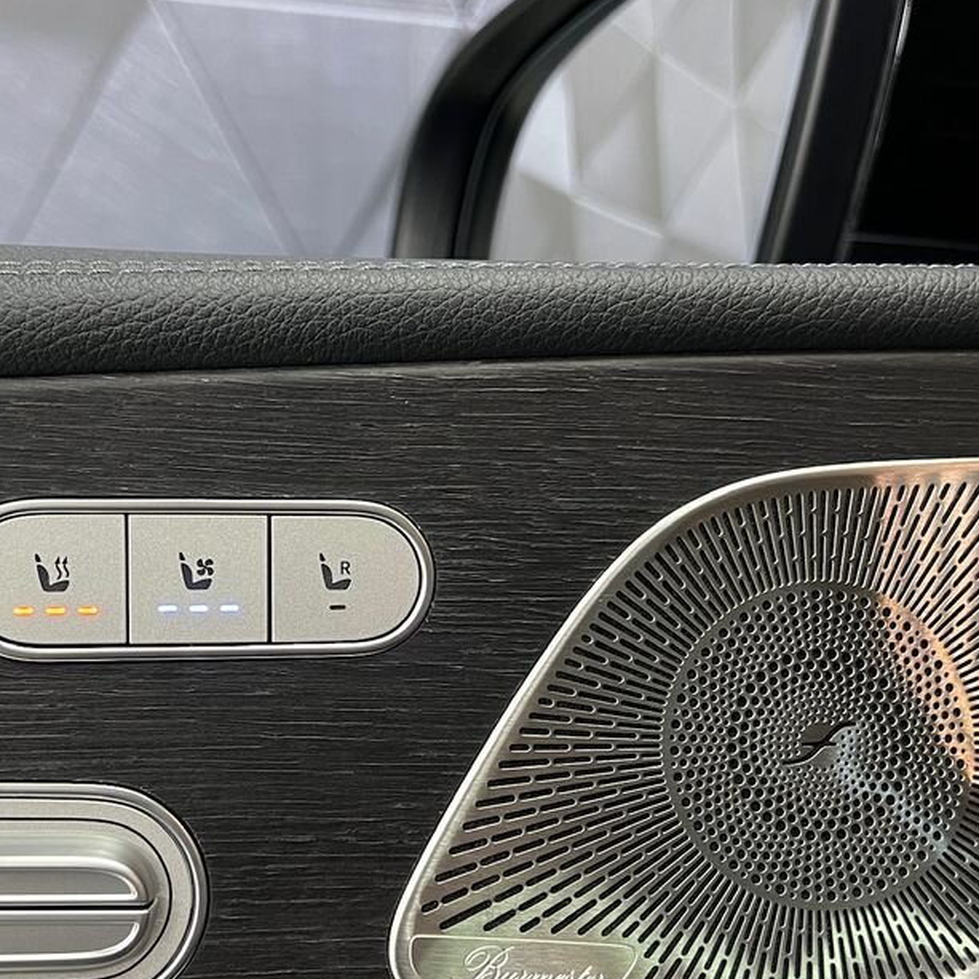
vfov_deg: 37.3
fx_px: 1440
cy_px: 607
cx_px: 332
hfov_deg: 37.2
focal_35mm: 45
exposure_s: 1/60
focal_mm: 5.7
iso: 250
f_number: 1.5
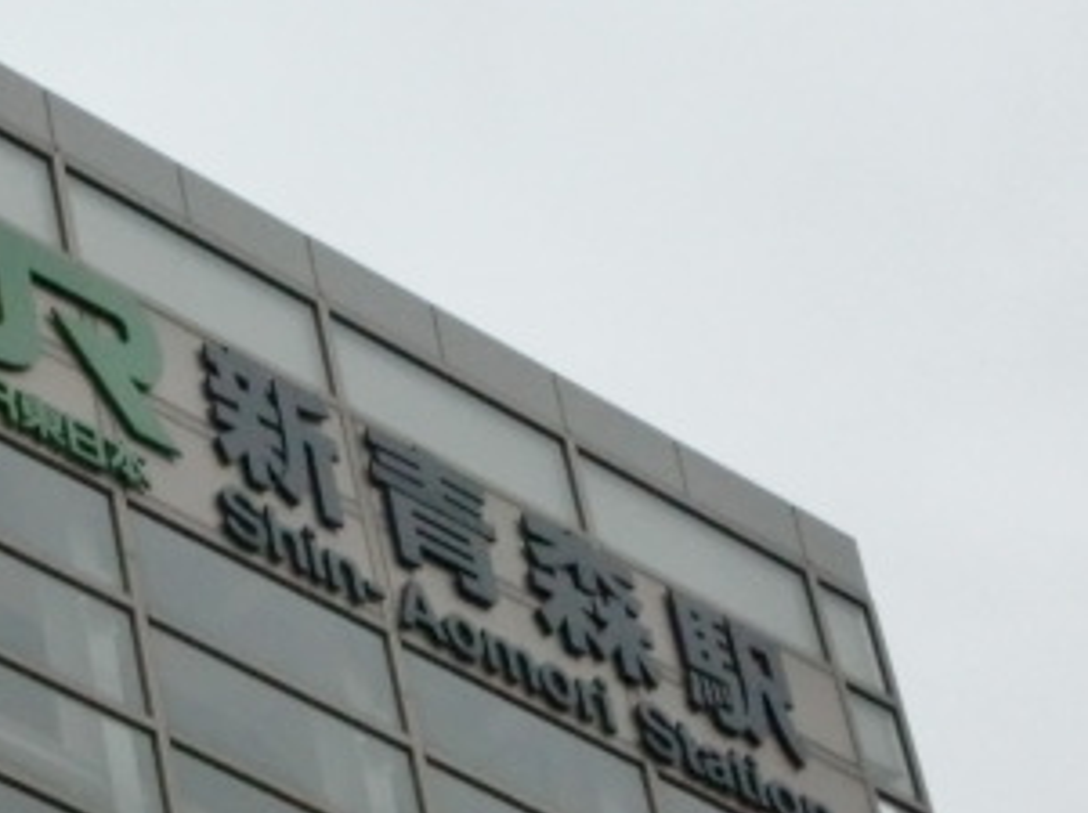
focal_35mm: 198
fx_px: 6216
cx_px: 257
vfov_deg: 7.5
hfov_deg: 10.0
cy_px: 499
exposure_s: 1/80
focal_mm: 16.5
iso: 800
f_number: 5.2
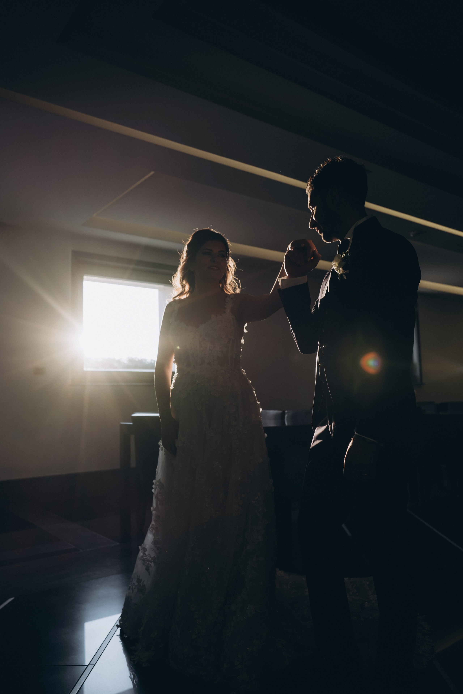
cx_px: 232
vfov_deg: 67.4
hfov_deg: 47.9
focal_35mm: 27
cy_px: 347
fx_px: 521
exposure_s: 1/320
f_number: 2
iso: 160
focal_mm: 18
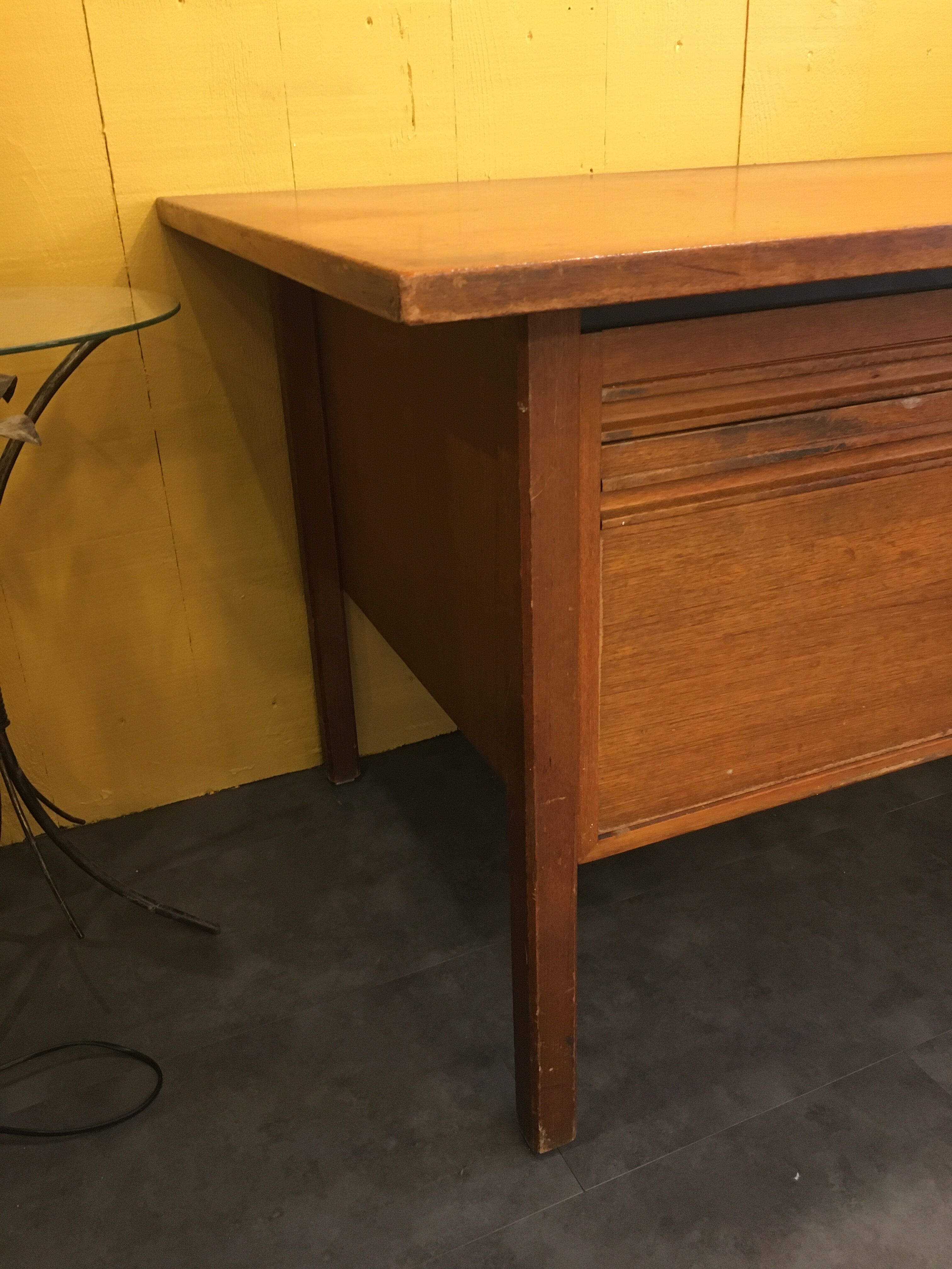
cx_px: 476
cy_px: 634
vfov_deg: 61.7
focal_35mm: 29
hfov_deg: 48.2
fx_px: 1063
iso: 200
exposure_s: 1/20
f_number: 2.2
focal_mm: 4.15
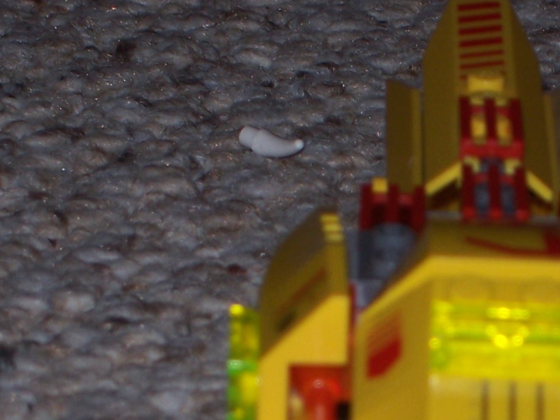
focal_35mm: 254
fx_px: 4110
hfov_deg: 7.7
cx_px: 616
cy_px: 471
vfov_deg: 5.8
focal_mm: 16.8
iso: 80
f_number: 4.6
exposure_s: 1/90
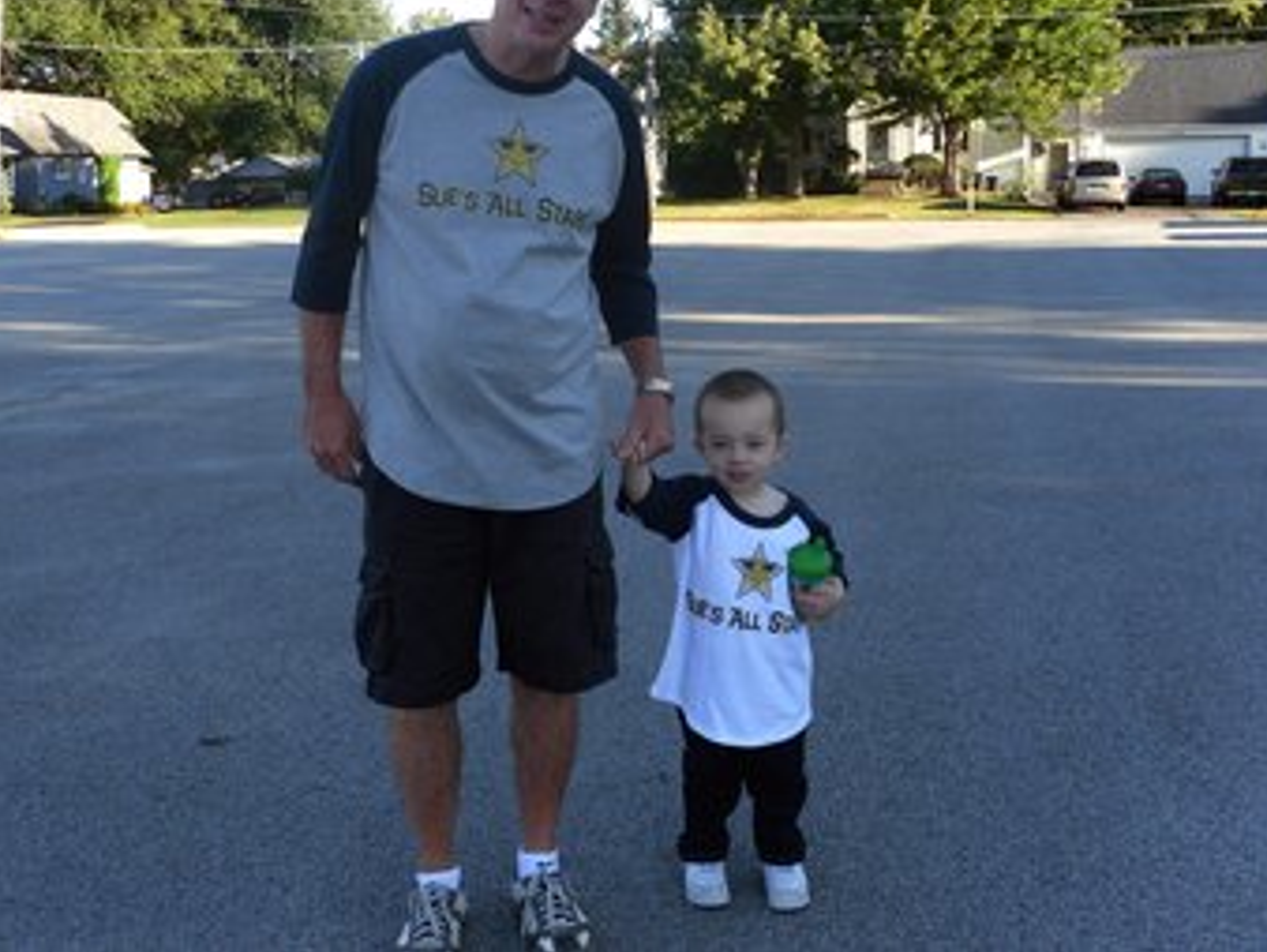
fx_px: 1905
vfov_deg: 28.0
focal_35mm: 52
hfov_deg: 36.8
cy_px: 407
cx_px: 598
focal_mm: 6.3
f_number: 3.5
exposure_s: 1/189
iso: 80
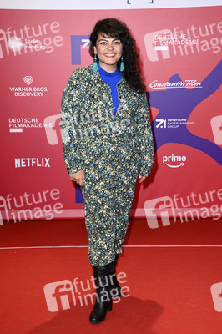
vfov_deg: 35.7
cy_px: 167
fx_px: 519
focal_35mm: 56
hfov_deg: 24.2
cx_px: 111
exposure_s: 1/250
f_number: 5.6
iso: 640
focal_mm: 56
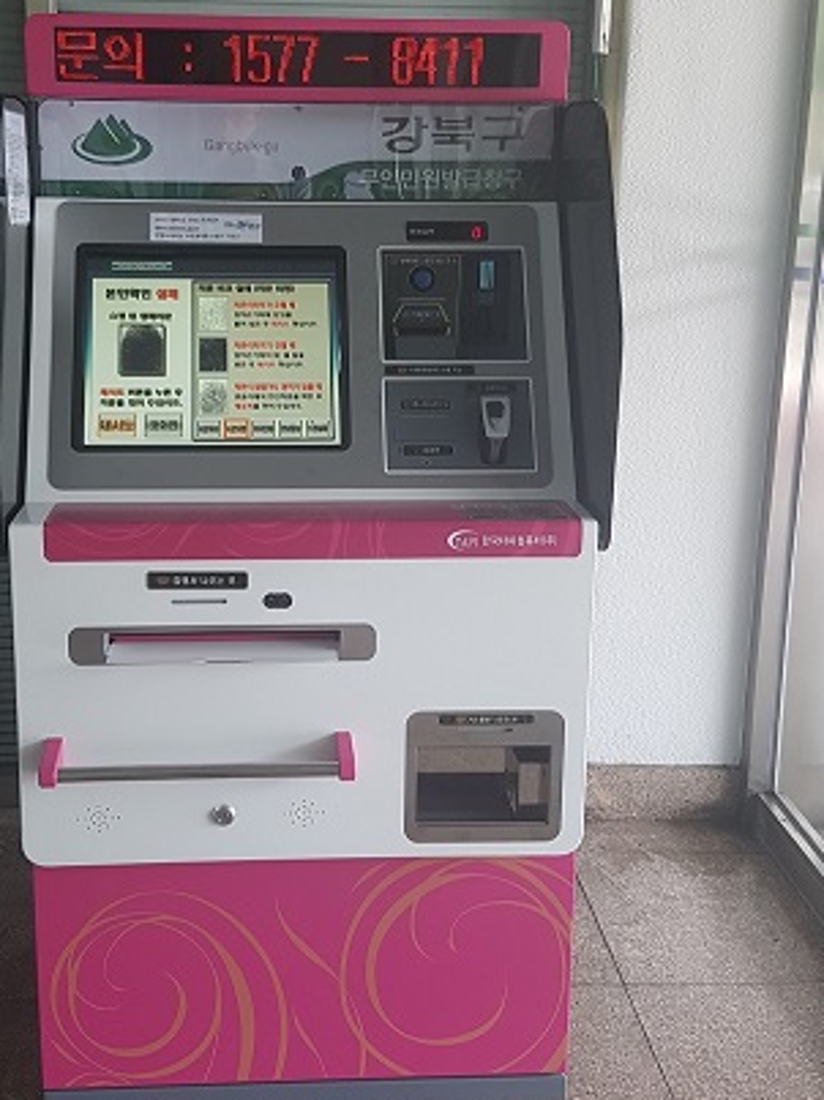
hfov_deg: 33.5
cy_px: 562
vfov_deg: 43.9
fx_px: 1365
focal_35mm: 43
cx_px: 347
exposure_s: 1/60
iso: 80
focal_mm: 4.2
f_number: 1.7
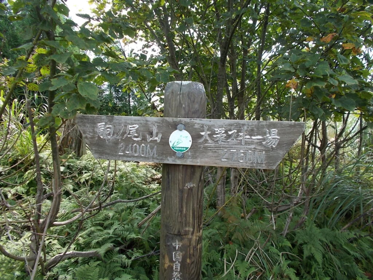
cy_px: 140
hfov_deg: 67.3
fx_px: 280
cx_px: 186
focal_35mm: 26
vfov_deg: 53.1
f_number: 3.2
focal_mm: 4.6
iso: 80
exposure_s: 1/160
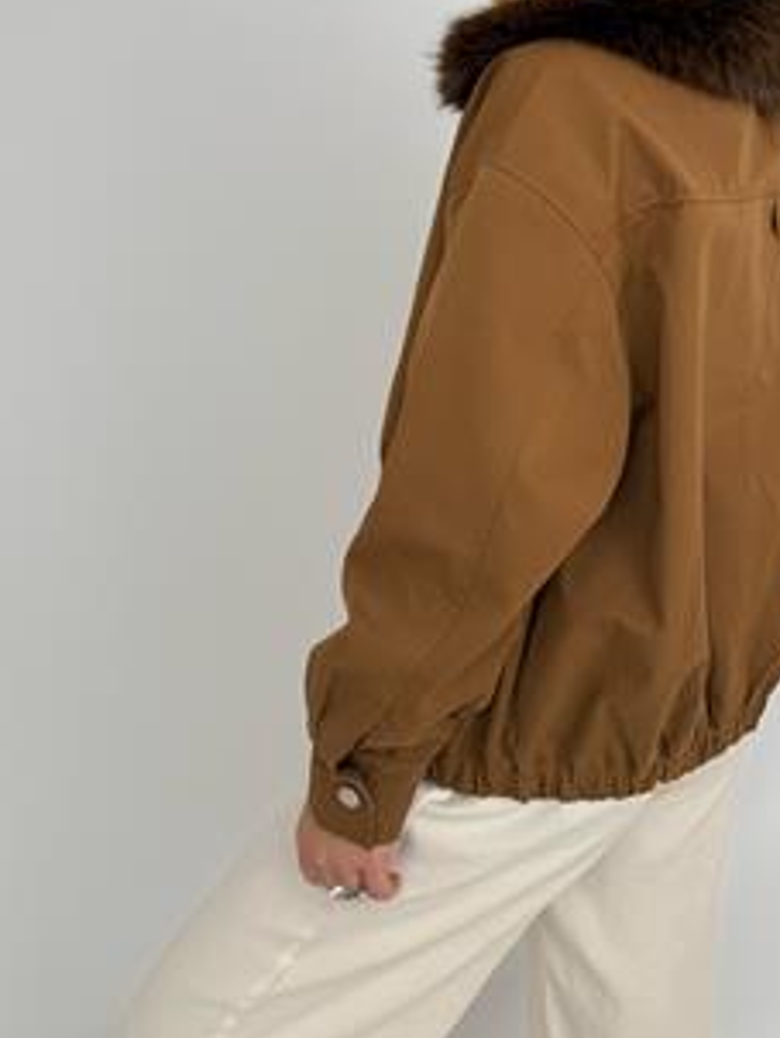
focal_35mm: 37
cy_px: 258
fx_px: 1110
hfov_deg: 38.1
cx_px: 543
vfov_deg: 48.2
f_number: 1.78
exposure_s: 1/315
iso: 80
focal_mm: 6.76
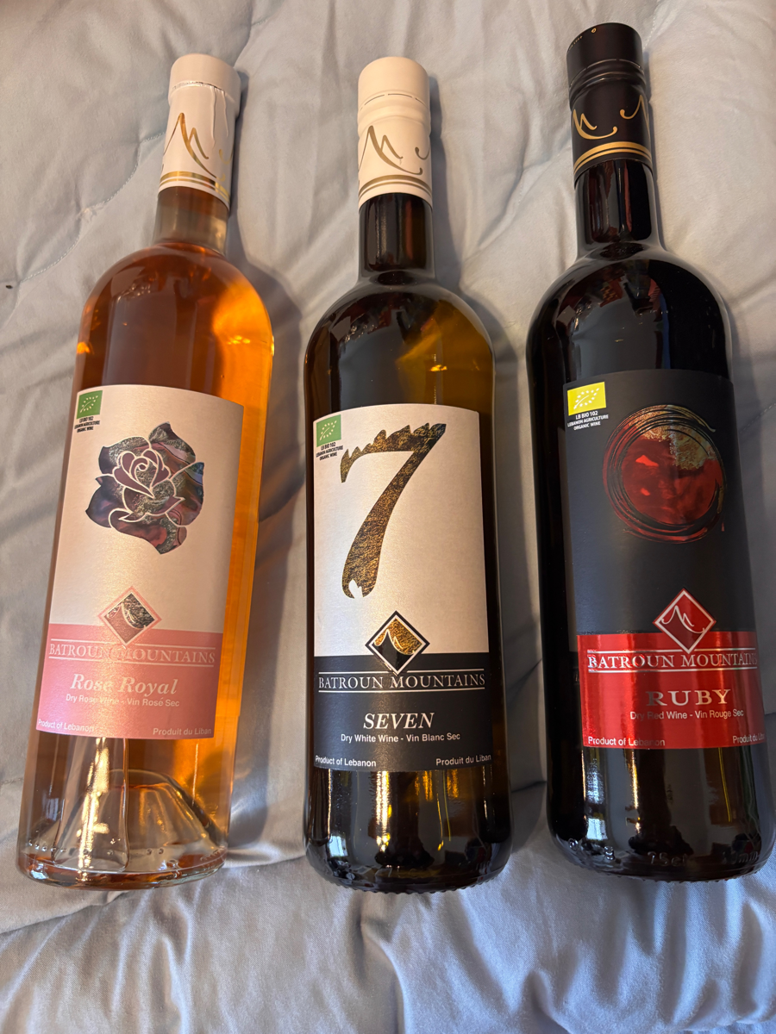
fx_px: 777
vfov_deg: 67.3
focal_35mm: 26
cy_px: 517
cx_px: 388
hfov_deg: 53.1
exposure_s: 1/60
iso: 250
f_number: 1.6
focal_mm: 5.96
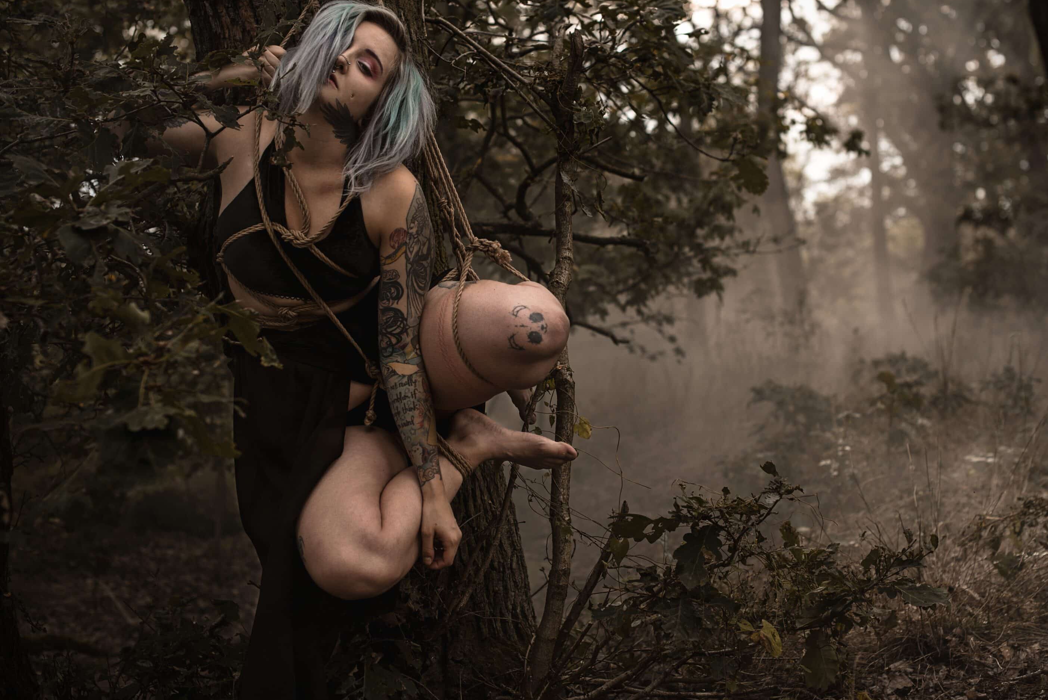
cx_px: 573
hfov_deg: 35.0
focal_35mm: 57
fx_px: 1660
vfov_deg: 23.8
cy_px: 316
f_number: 3.2
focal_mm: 50
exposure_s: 1/500
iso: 200
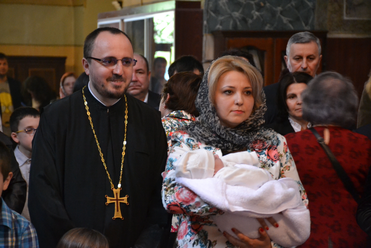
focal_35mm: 142
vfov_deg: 9.6
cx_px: 186
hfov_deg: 14.4
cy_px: 124
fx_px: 1468
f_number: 5.3
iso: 3200
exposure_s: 1/25
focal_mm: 95
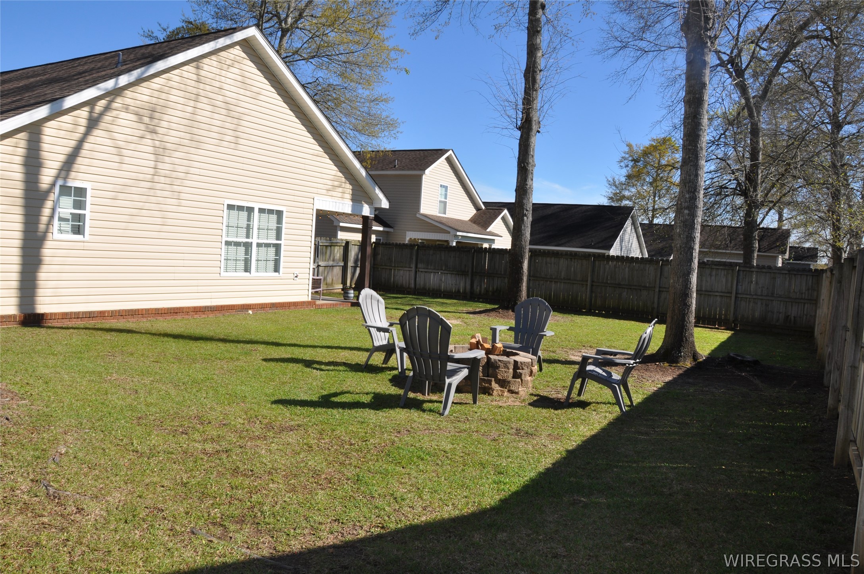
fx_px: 647
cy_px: 287
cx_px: 432
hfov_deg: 67.4
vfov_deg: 47.8
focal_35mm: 27
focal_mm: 18
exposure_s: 1/200
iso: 200
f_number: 11
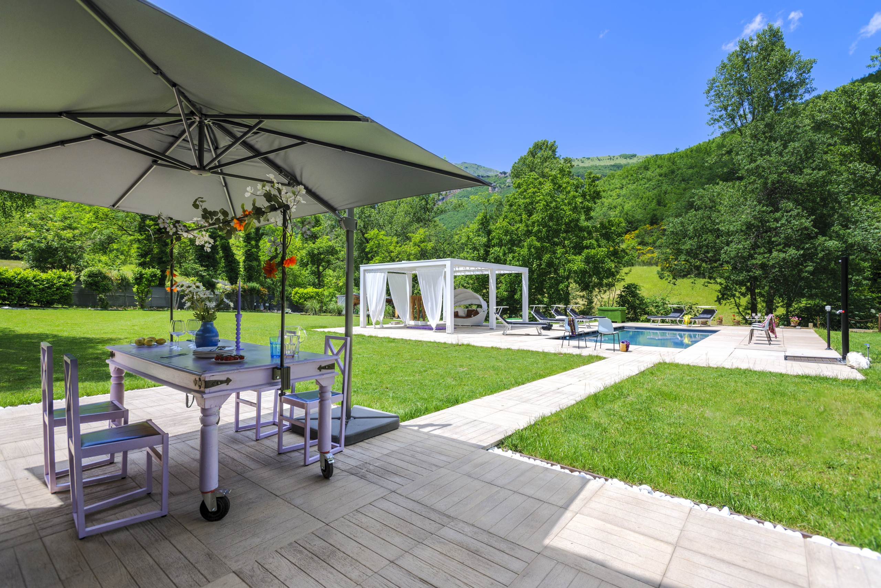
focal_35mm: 17
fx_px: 416
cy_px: 294
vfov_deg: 70.4
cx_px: 440
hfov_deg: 93.3
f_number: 5.6
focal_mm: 17
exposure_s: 1/400
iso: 100
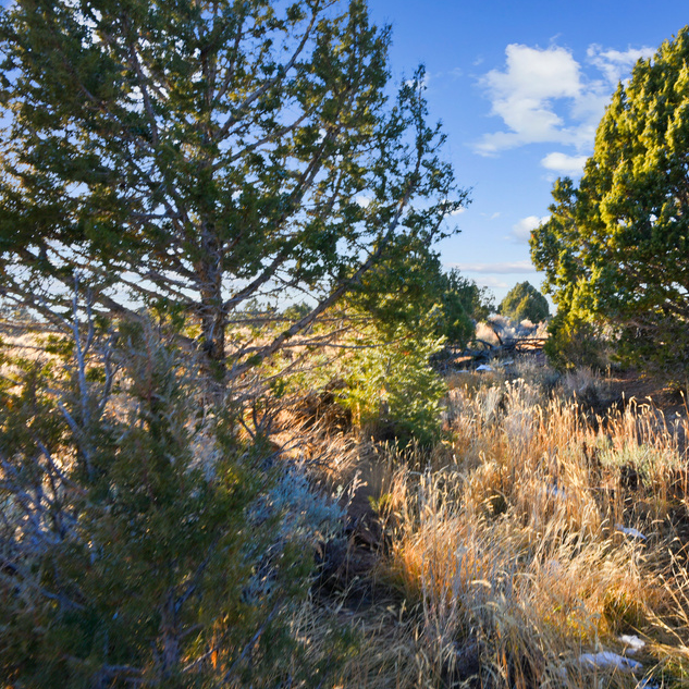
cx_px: 522
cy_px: 332
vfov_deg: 69.6
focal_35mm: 22
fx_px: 495
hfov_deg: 65.1
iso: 100
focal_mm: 16
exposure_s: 1/25
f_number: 14
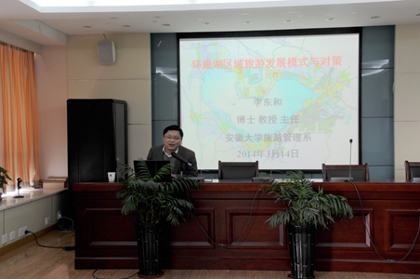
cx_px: 210
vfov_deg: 28.0
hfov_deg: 41.2
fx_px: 559
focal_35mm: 48
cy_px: 140
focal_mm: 32
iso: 200
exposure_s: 1/5
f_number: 14
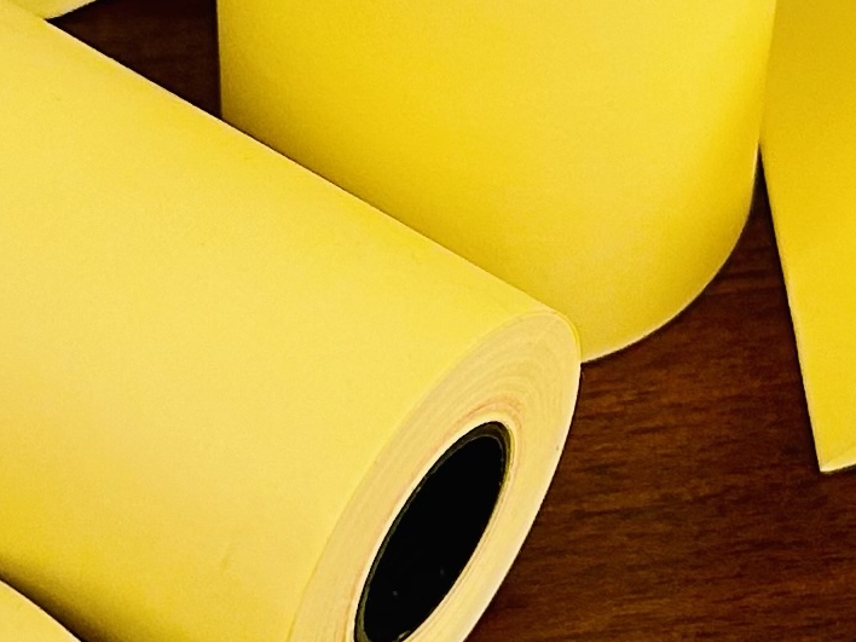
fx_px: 2127
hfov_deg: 22.0
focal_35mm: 86
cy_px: 649
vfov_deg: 16.8
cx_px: 8
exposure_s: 1/50
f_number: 1.5
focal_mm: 5.7
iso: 160
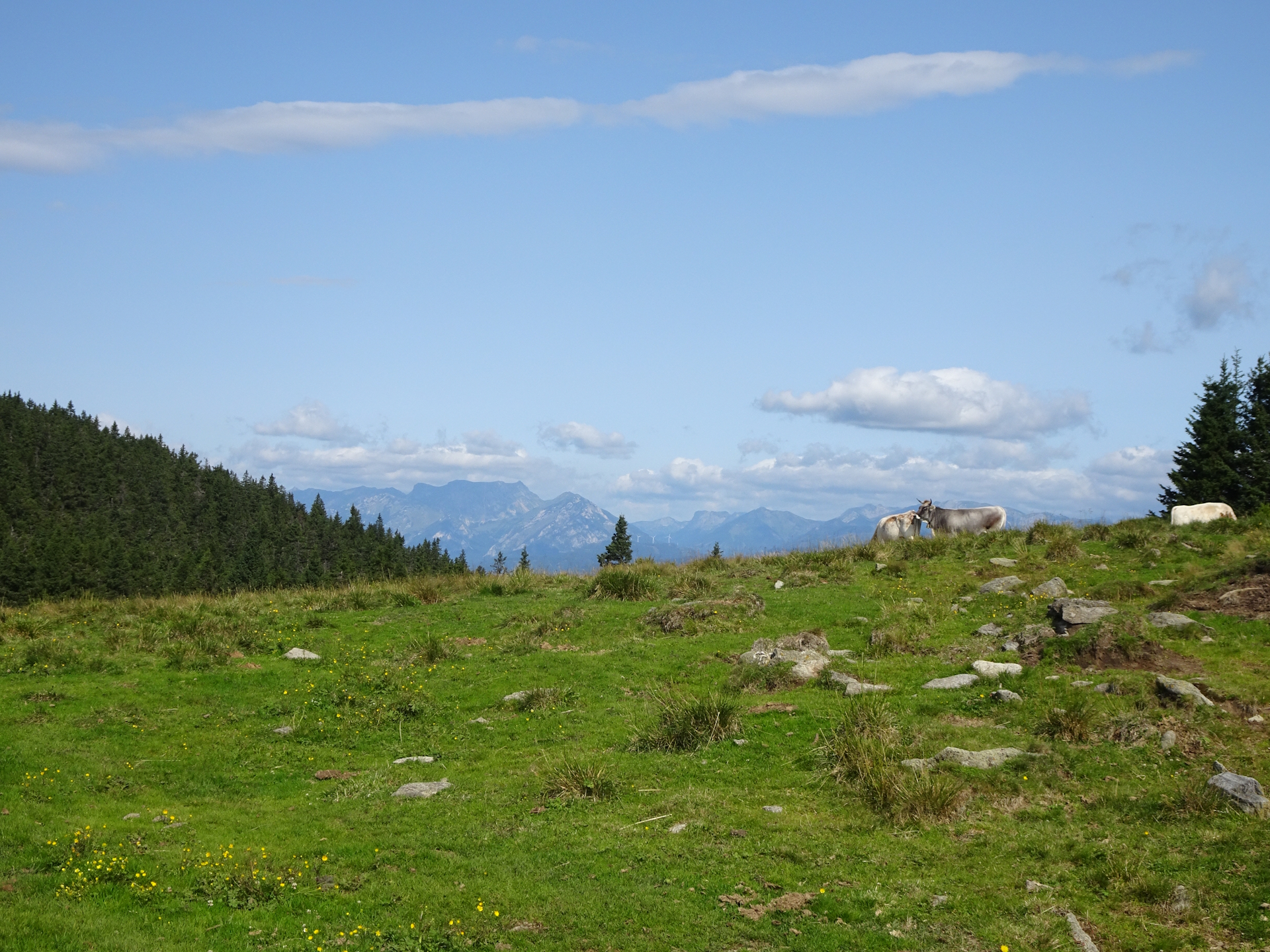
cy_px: 476
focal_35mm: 46
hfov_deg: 41.2
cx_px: 635
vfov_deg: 31.5
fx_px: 1688
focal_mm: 7.87
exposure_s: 1/800
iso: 80
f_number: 4.5
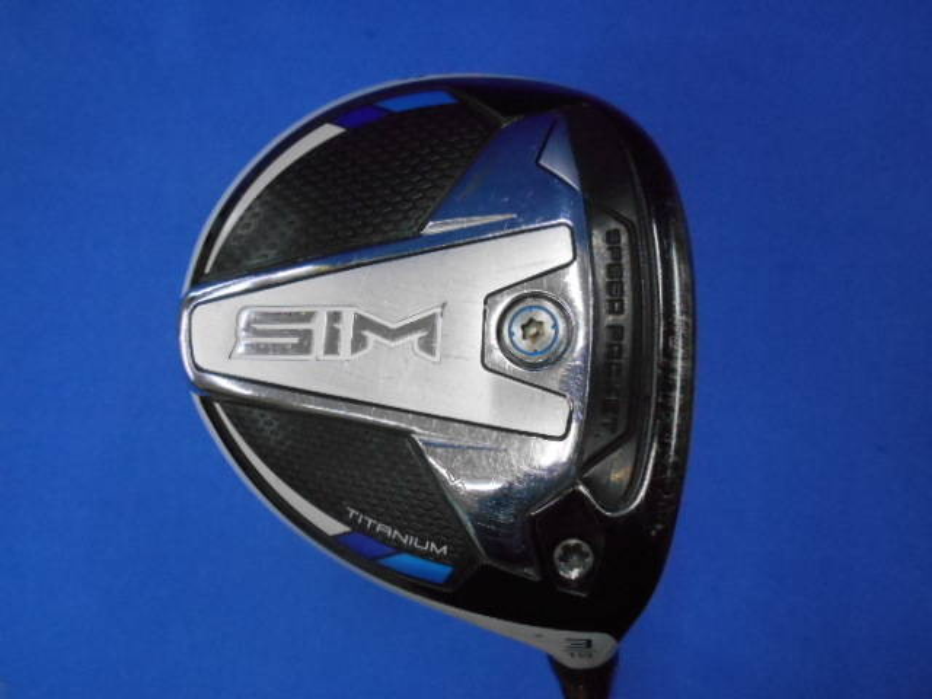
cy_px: 350
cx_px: 466
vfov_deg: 53.1
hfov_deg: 67.3
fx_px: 700
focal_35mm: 26
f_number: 3.2
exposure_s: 1/200
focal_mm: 4.6
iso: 800
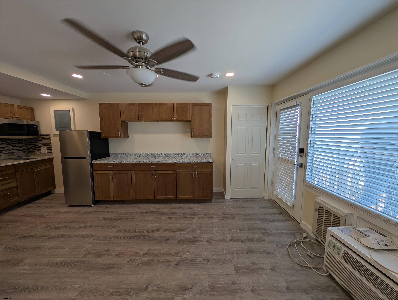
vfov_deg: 94.6
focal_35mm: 12
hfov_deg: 110.5
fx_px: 138
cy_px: 150
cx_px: 199
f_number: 1.95
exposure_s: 1/147
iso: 29
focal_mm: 2.23
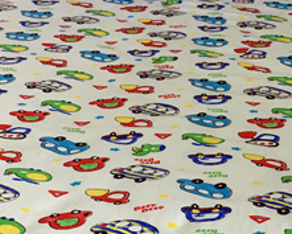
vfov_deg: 16.0
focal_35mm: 96
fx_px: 830
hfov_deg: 19.8
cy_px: 139
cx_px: 223
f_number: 2.2
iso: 32
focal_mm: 4.15
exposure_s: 1/17
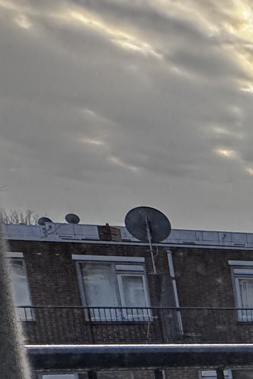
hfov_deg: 11.8
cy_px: 410
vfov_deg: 31.0
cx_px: 746
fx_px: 611
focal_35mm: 58
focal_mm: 2.22
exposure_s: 1/245
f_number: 2.2
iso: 40
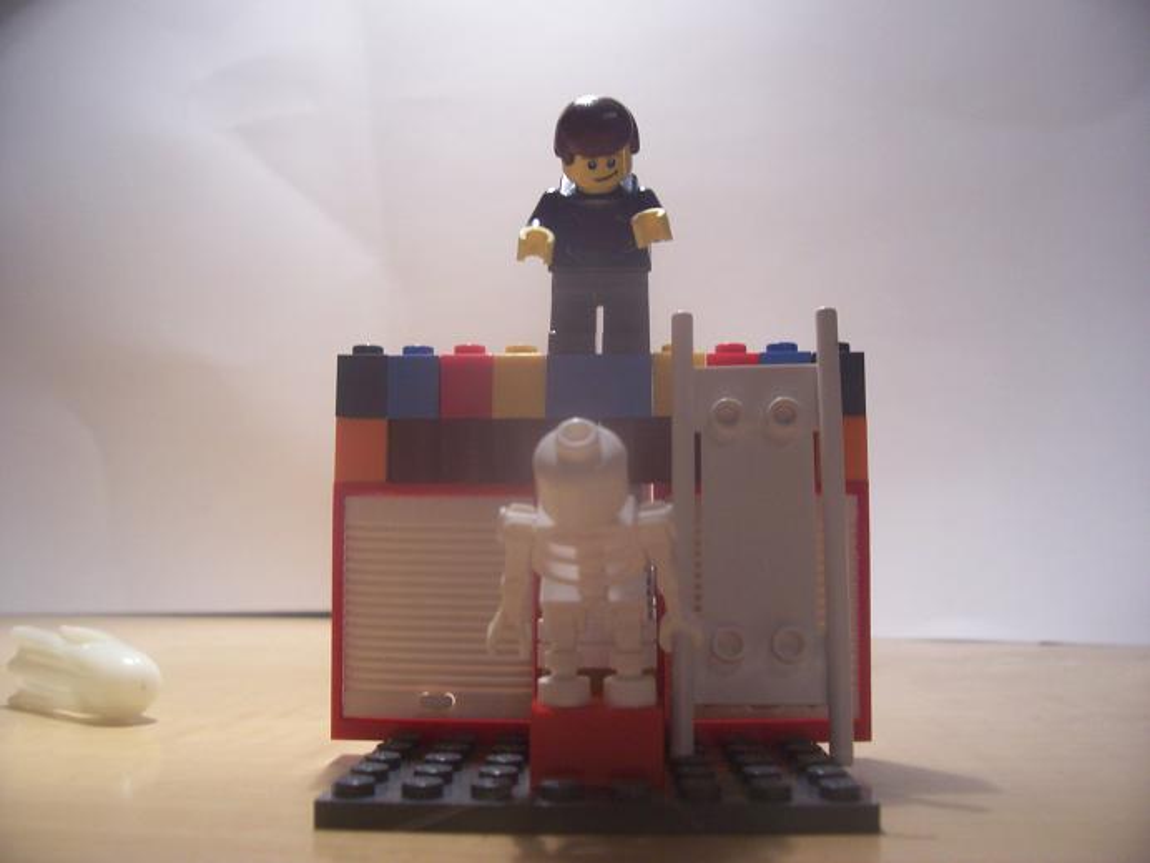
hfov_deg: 54.0
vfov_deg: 41.8
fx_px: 1130
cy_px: 432
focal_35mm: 34
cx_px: 575
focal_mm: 5.6
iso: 88
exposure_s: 1/32
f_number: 2.7
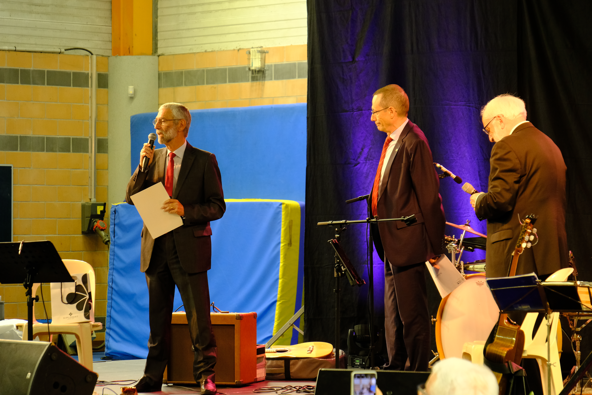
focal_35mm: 132
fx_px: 2170
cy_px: 198
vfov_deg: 10.4
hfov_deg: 15.5
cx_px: 296
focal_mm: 88.2
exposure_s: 1/58
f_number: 5.6
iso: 2000
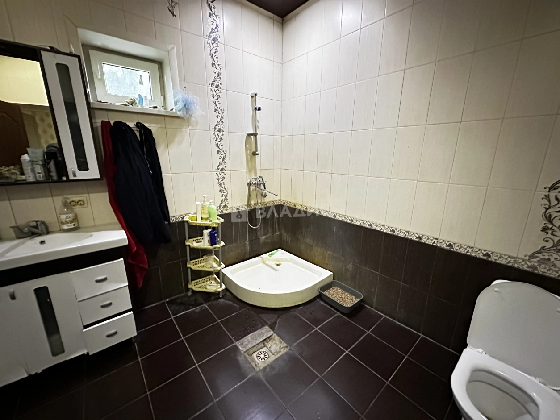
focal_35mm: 14
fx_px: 227
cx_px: 280
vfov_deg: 85.7
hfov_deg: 102.1
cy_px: 210
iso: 2000
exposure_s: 1/20
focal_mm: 2.22
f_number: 2.2
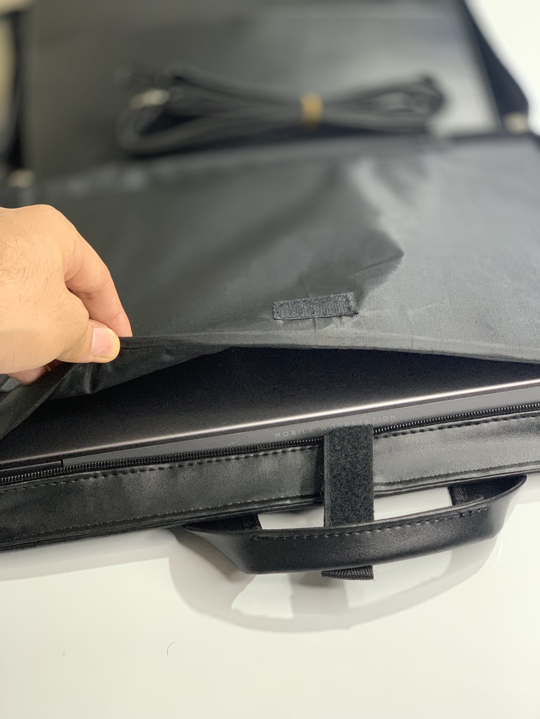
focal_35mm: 52
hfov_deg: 28.0
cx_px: 270
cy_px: 360
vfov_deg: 36.8
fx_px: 1082
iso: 250
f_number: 2.4
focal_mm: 6
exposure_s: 1/60
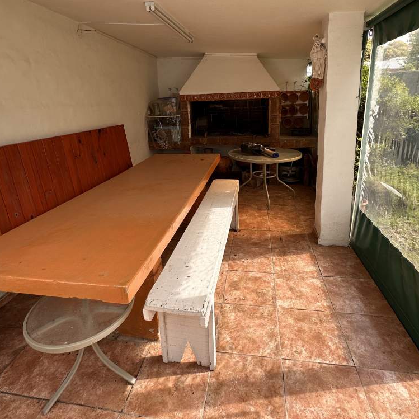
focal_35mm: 20
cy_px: 158
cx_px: 211
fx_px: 274
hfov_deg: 74.8
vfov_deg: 73.6
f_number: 2.2
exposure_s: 1/449
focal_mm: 2.22
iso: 40
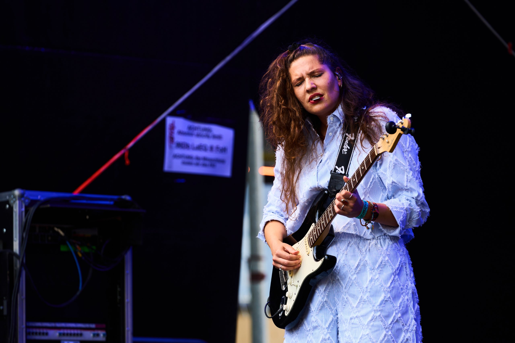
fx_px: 2703
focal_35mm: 189
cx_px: 258
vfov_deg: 7.3
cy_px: 172
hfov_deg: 10.9
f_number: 4
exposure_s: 1/320
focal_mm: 189
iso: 250
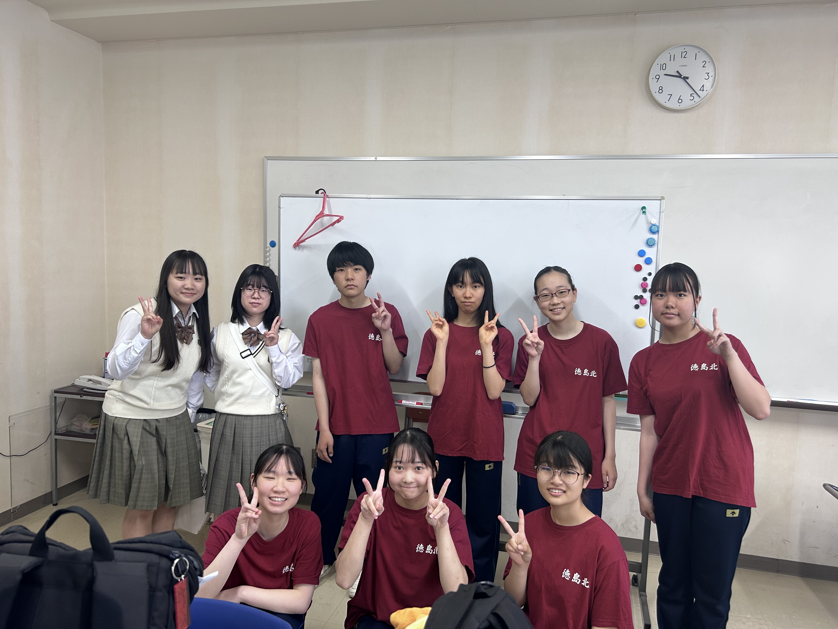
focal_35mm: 26
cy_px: 314
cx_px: 419
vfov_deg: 53.1
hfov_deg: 67.3
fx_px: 629
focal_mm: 5.7
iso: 100
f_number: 1.5
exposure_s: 1/120
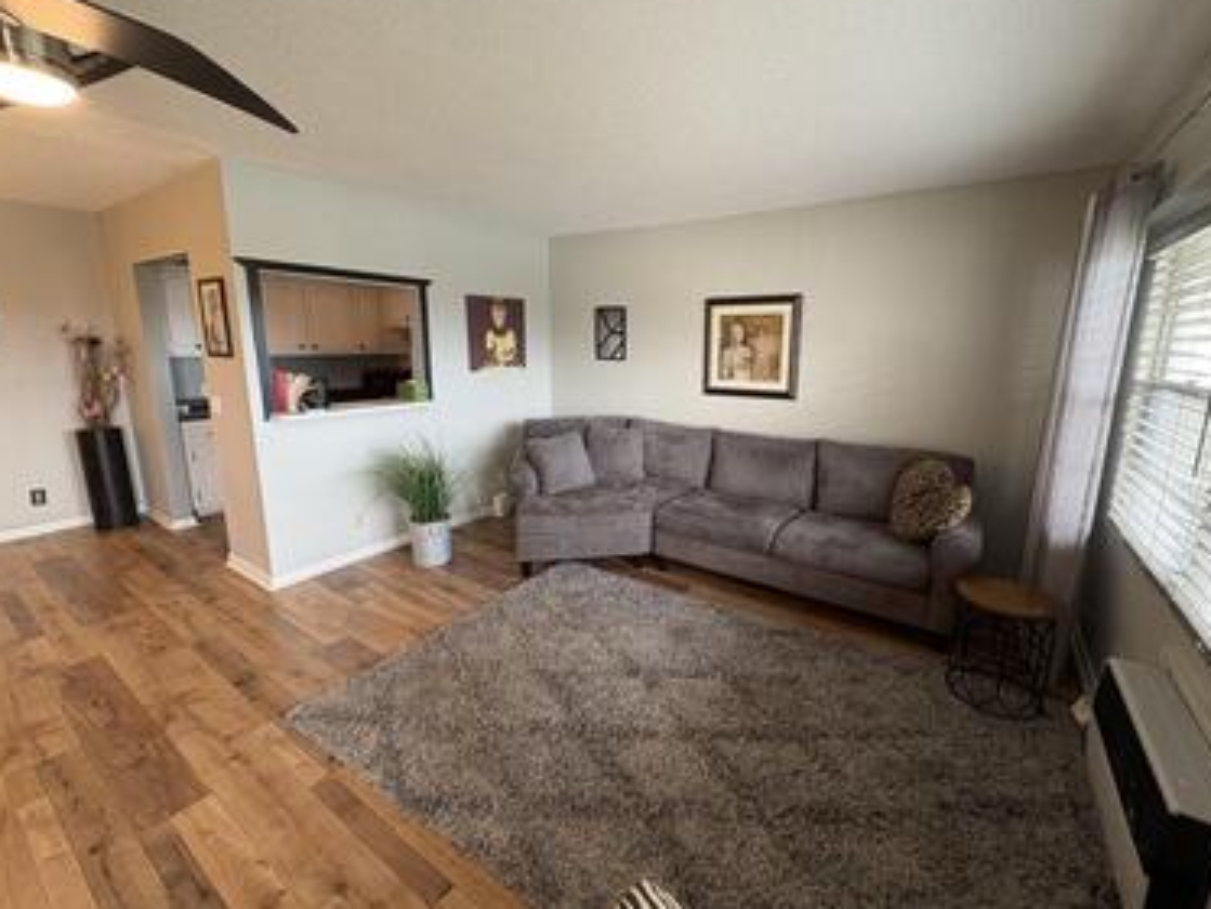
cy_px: 438
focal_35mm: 15
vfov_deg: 81.7
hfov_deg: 98.1
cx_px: 633
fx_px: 525
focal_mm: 2.22
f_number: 2.2
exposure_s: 1/60
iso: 200
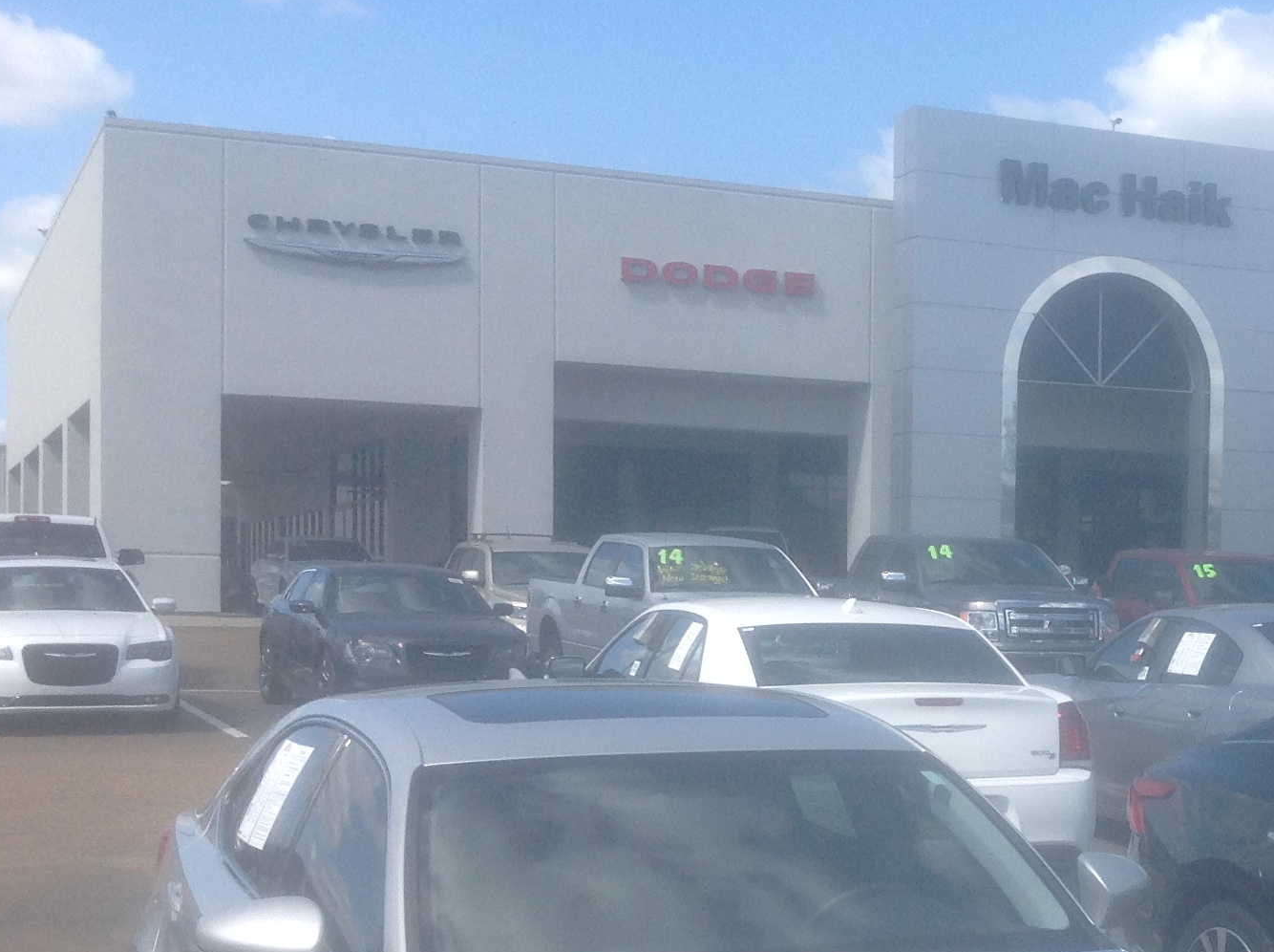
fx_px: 2499
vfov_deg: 21.4
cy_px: 706
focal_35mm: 68
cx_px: 1168
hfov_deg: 27.5
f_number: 2.4
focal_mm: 4.28
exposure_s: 1/1513
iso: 50
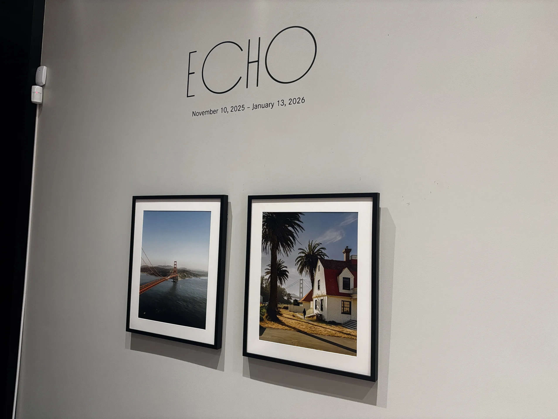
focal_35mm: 26
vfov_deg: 53.1
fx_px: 419
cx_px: 279
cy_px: 210
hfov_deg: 67.3
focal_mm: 5.96
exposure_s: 1/60
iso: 250
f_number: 1.6
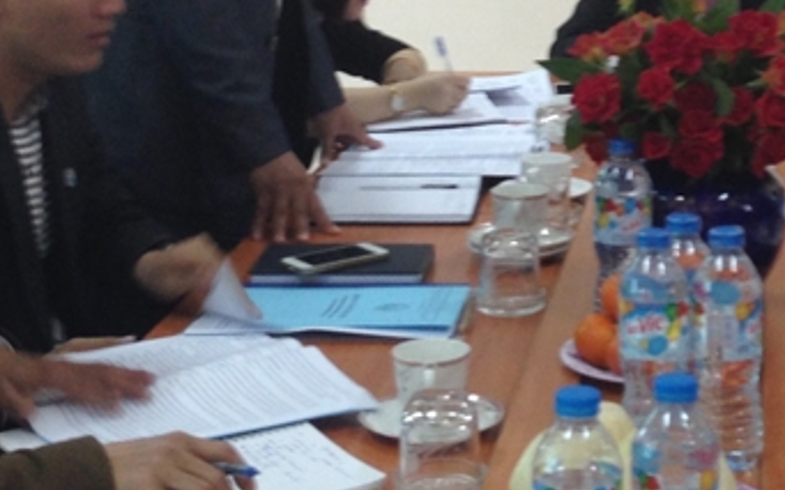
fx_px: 2246
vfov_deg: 12.1
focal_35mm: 105
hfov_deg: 19.6
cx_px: 612
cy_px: -159
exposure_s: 1/20
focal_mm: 4.12
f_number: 2.4
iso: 80
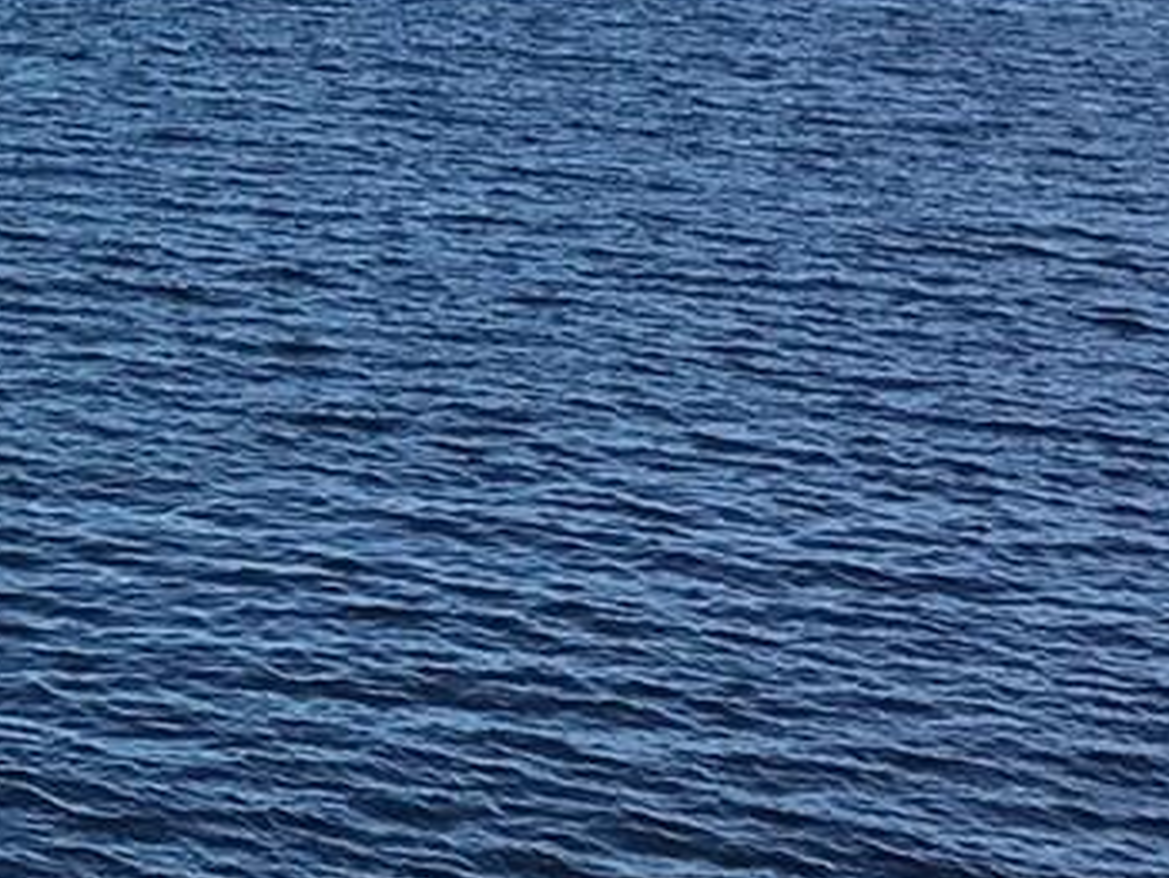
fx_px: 4493
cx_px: -831
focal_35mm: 133
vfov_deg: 10.9
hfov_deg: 13.5
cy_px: -292
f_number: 2.2
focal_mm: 4.15
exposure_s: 1/1221
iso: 25
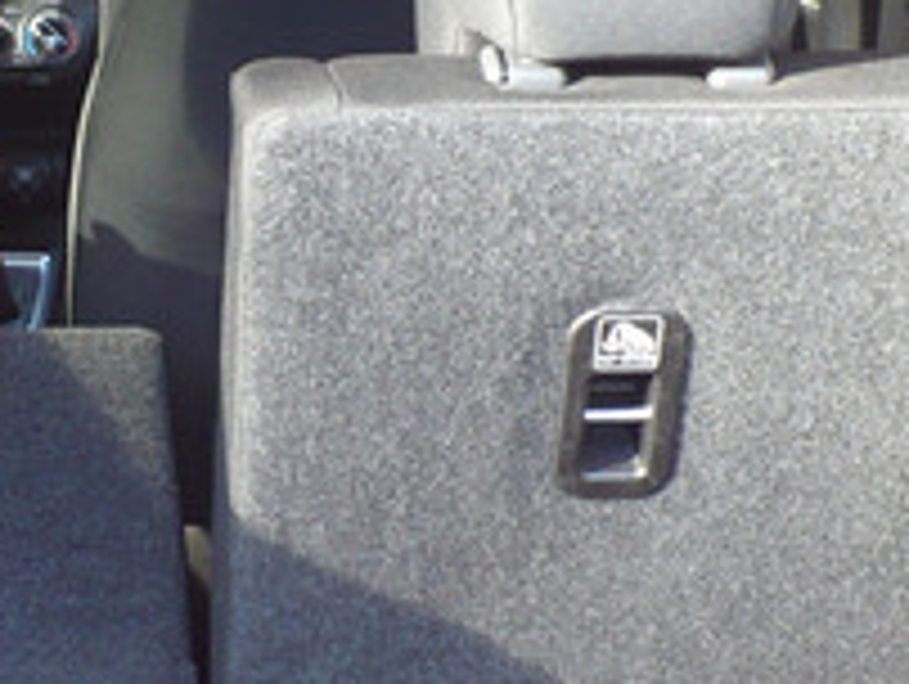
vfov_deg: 11.2
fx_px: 3497
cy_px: 418
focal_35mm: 133
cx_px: 40
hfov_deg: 14.6
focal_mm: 6.1
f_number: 2.8
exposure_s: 1/30
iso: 100
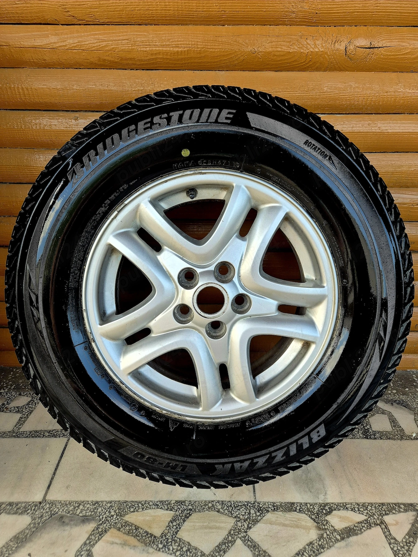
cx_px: 209
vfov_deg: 73.9
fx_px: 370
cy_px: 278
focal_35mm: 23
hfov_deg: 58.9
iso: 50
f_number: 1.8
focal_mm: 5.4
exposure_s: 1/182
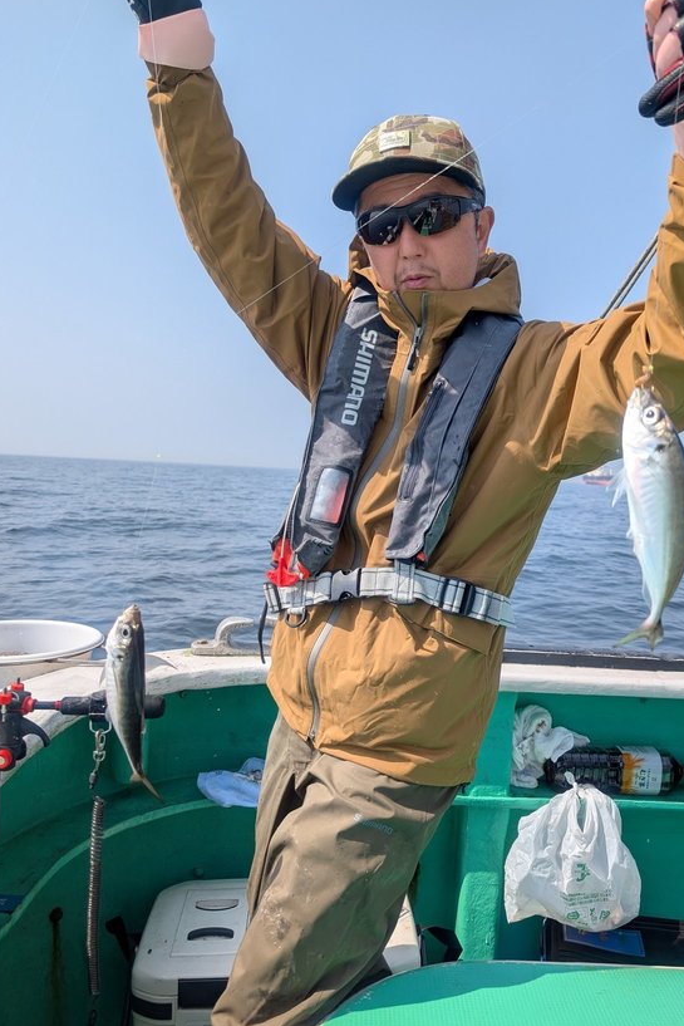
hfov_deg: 49.4
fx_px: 741
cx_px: 394
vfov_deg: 69.4
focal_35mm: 26
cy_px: 499
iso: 16
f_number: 1.68
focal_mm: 6.9
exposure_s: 1/986
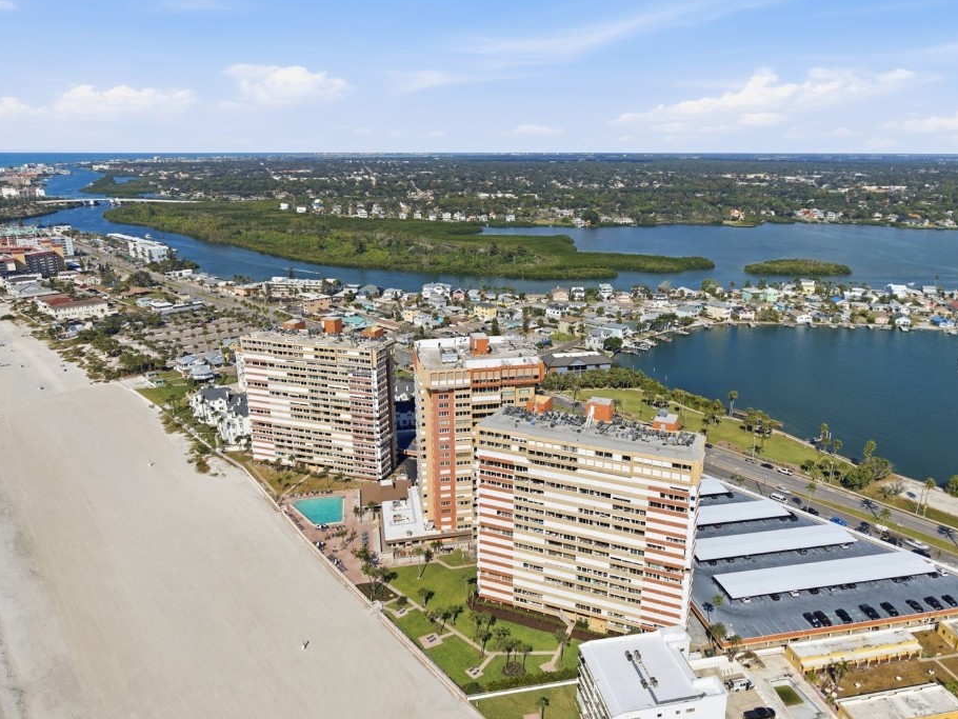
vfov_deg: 51.4
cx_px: 518
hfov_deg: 65.2
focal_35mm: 27
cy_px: 365
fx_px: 747
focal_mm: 8.7
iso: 100
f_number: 1.8
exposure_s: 1/8000
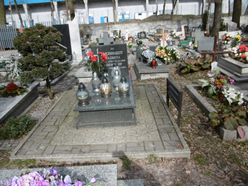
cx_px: 124
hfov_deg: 56.8
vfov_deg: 44.2
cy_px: 93
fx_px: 229
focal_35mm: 32
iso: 100
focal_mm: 5.8
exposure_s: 1/800
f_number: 3.5
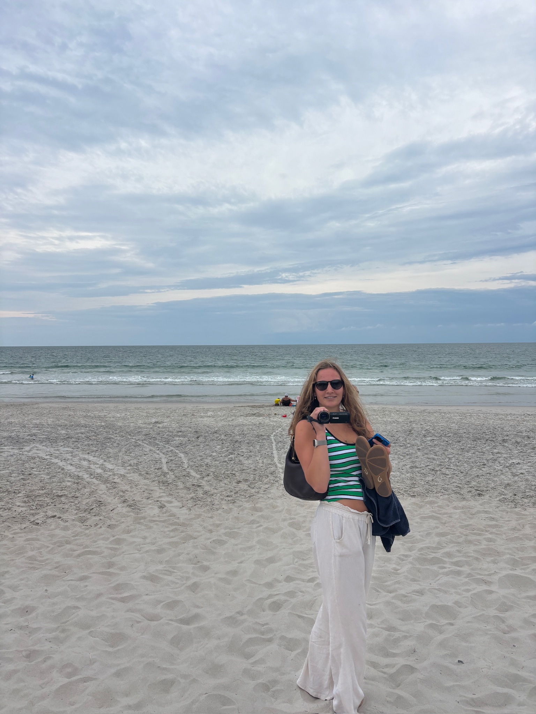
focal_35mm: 26
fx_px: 537
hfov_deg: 53.1
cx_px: 268
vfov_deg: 67.3
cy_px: 357
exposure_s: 1/4630
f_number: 1.6
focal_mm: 5.96
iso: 50
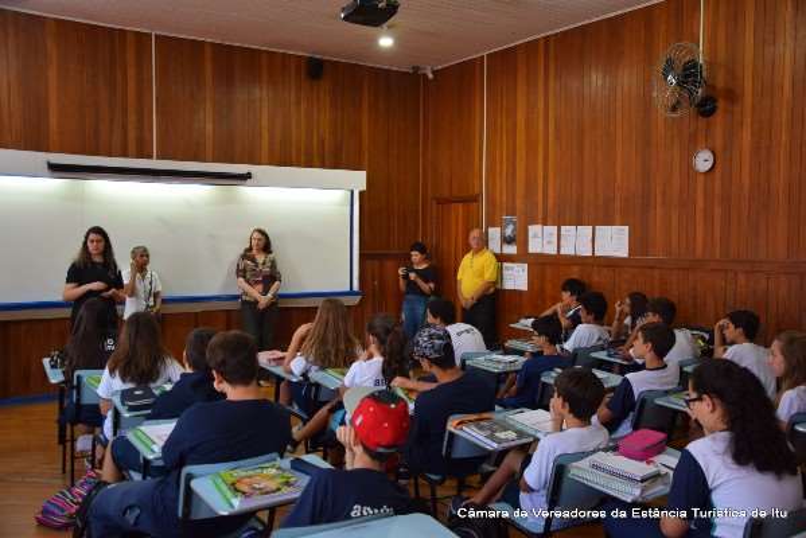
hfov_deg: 53.1
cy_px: 269
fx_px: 806
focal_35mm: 36
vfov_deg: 36.9
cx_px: 403
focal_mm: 24
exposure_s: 1/60
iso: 400
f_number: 4
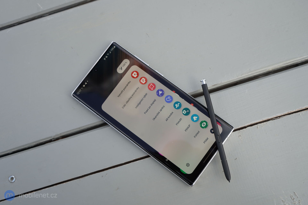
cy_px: 102
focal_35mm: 42
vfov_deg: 31.9
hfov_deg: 46.4
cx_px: 154
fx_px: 359
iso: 160
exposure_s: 1/125
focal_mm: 42
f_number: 7.1
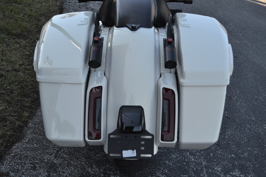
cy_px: 88
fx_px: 355
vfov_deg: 28.1
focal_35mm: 48
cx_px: 133
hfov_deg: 41.1
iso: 100
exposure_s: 1/125
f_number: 5.6
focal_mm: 32
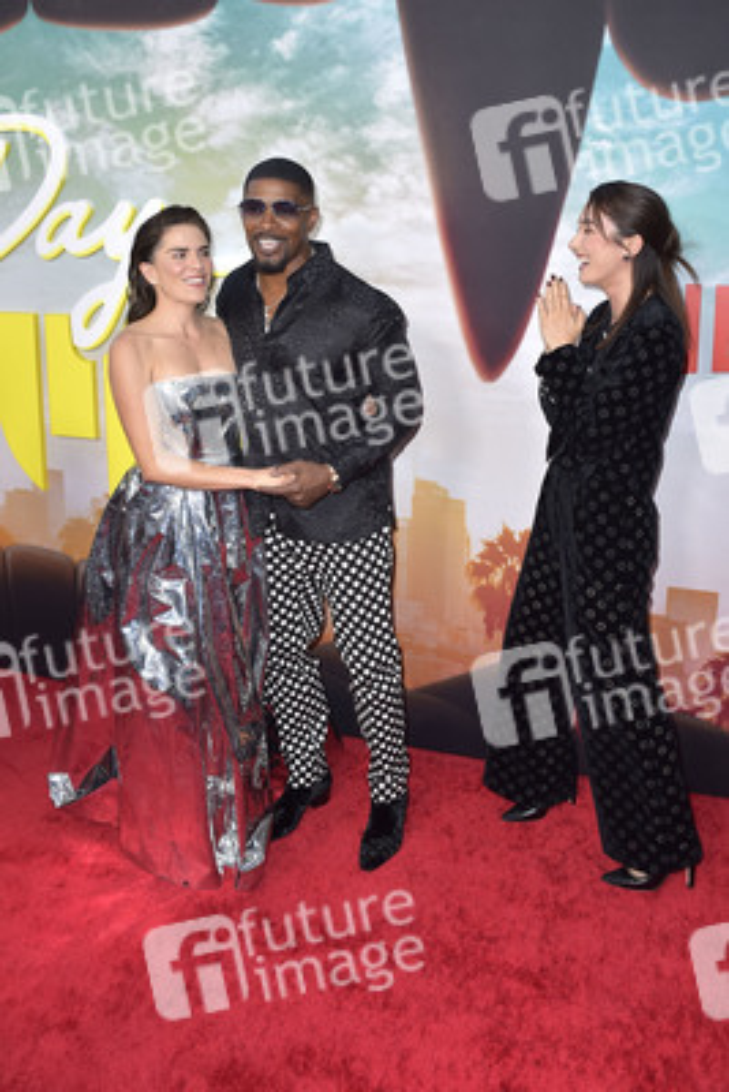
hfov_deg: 46.4
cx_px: 364
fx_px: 850
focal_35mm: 28
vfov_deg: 65.5
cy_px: 546
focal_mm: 28
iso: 640
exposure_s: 1/250
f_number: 5.6
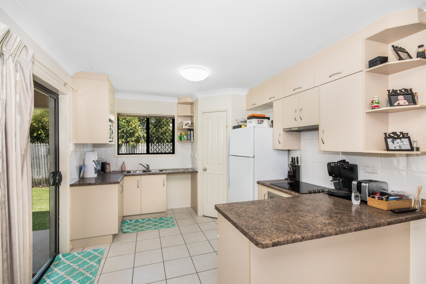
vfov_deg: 72.1
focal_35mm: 16
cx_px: 213
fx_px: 195
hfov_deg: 95.0
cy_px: 142
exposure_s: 1/20
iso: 250
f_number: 8
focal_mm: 11
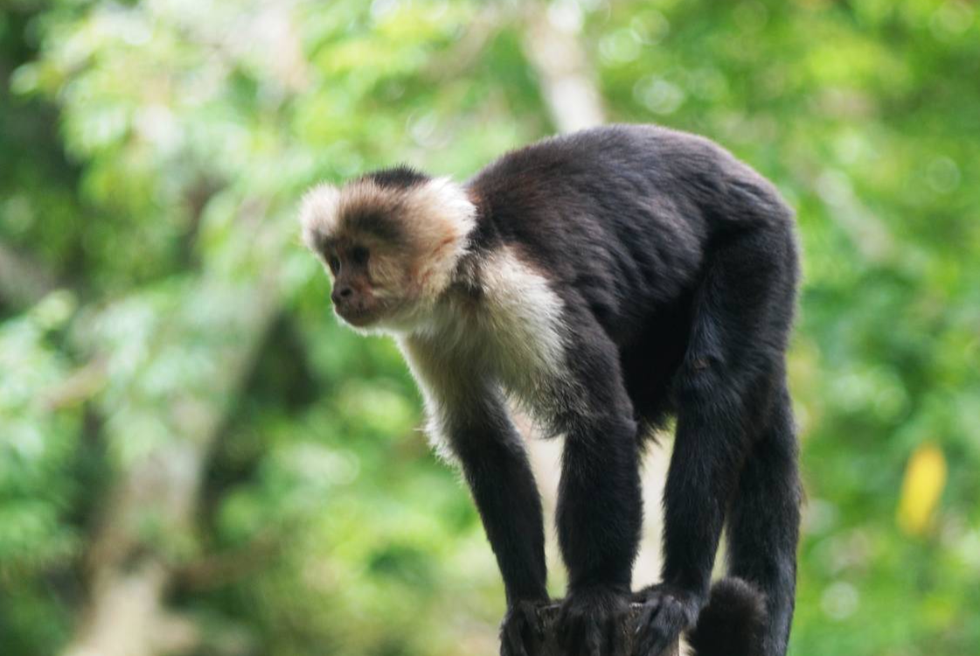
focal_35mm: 257
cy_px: 380
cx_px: 559
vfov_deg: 5.4
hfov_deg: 8.0
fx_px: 7003
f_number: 4.2
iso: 400
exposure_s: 1/60
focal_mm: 120
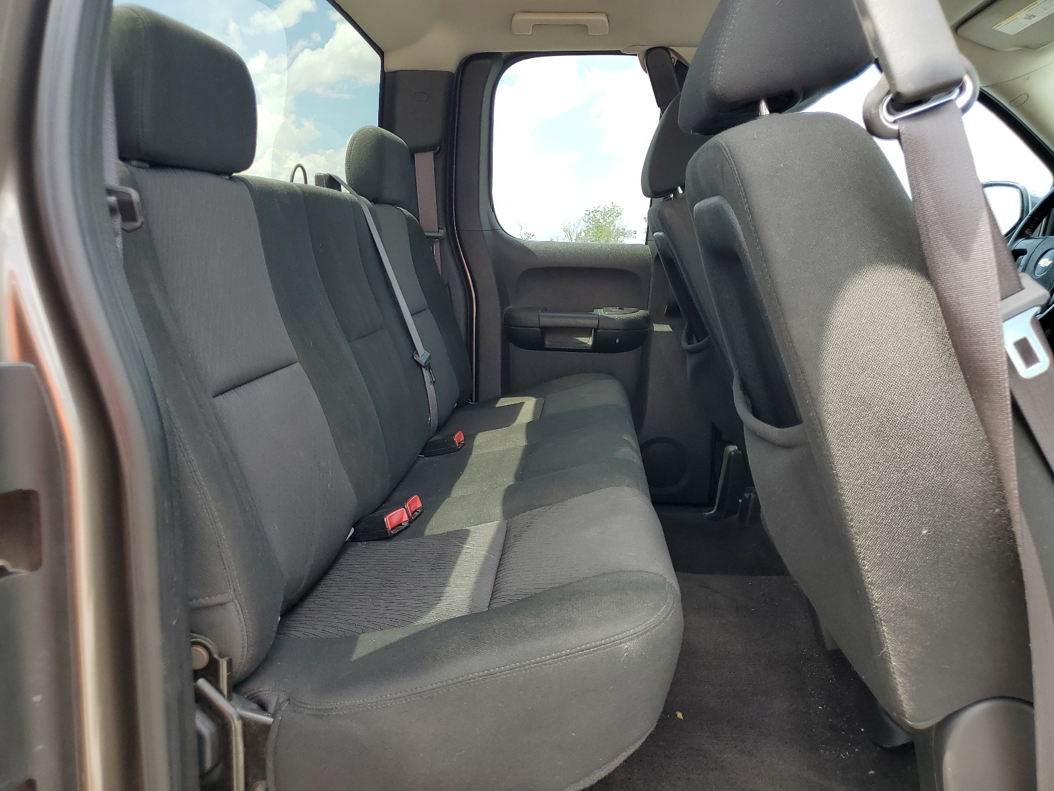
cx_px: 527
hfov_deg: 67.3
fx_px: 792
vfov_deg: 53.1
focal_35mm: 26
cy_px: 396
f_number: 1.5
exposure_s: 1/294
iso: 50
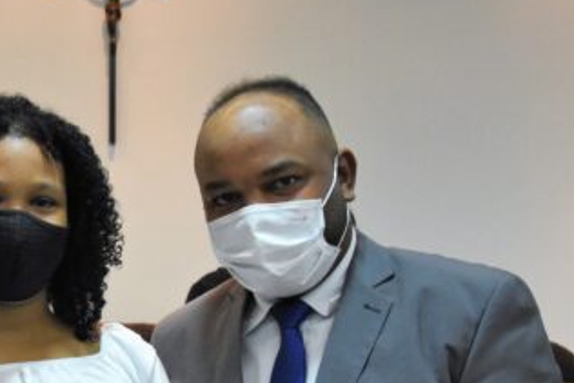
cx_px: -10
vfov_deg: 15.3
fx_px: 1406
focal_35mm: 88
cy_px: 371
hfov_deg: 22.1
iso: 3200
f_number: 7.1
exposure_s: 1/100
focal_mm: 25
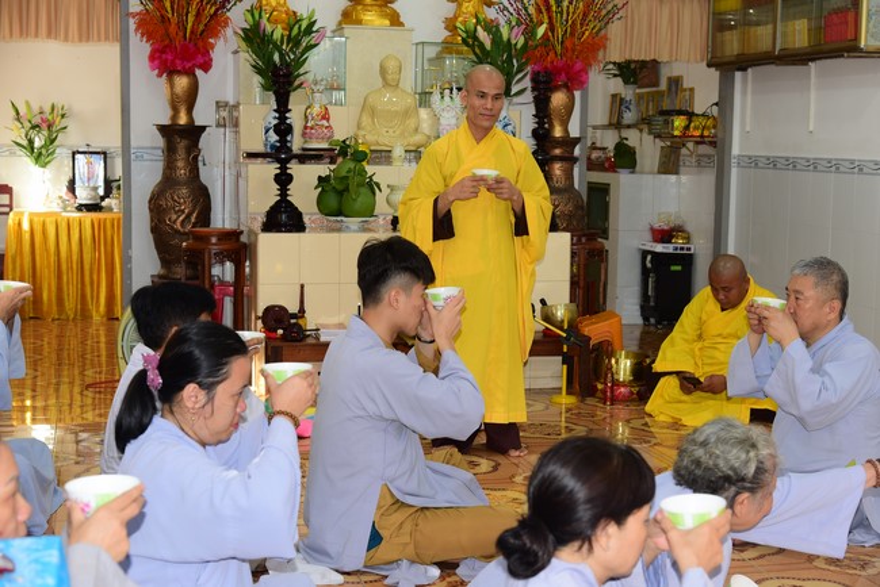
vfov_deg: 24.6
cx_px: 440
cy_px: 294
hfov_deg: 36.2
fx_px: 1345
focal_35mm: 55
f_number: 5
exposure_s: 1/60
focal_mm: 55
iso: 400
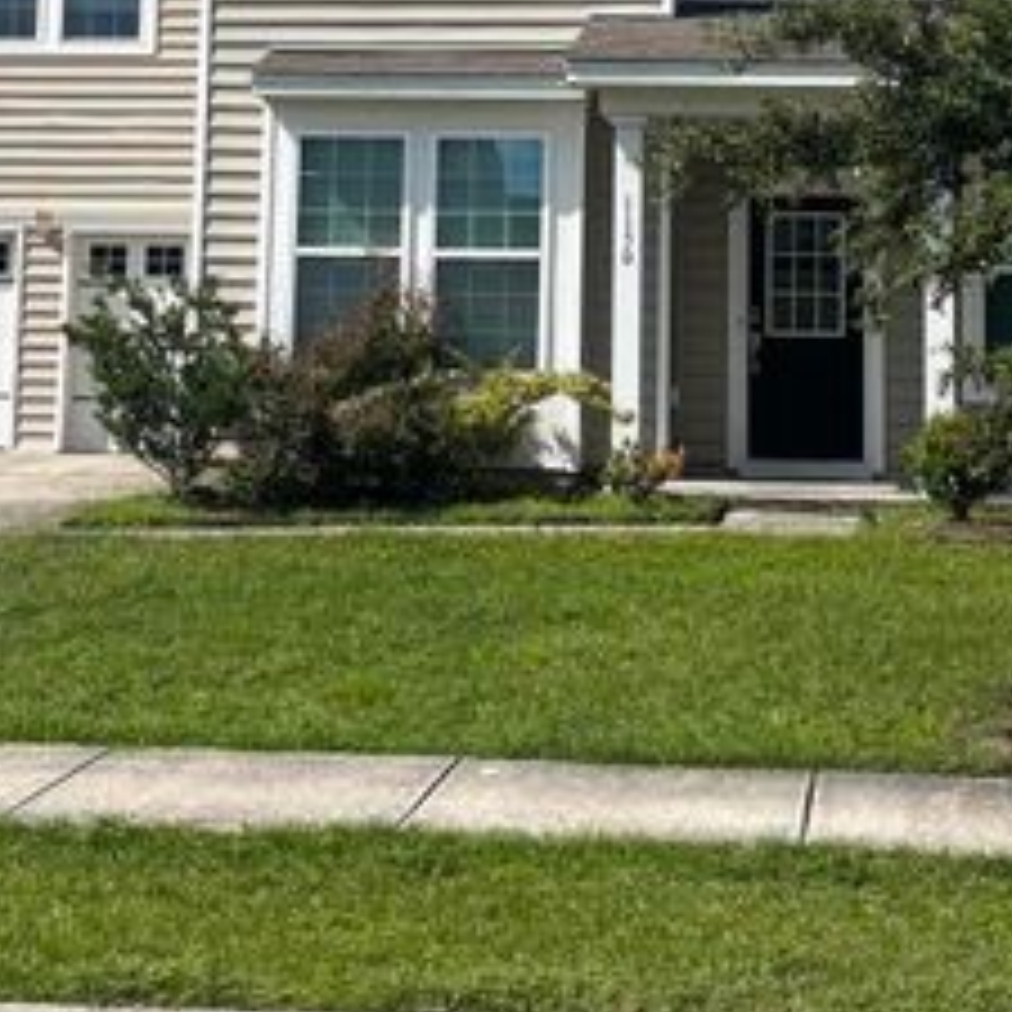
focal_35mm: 68
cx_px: 585
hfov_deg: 25.3
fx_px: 2249
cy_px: 79
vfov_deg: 24.5
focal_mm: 5.1
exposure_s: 1/3623
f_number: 1.6
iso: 50
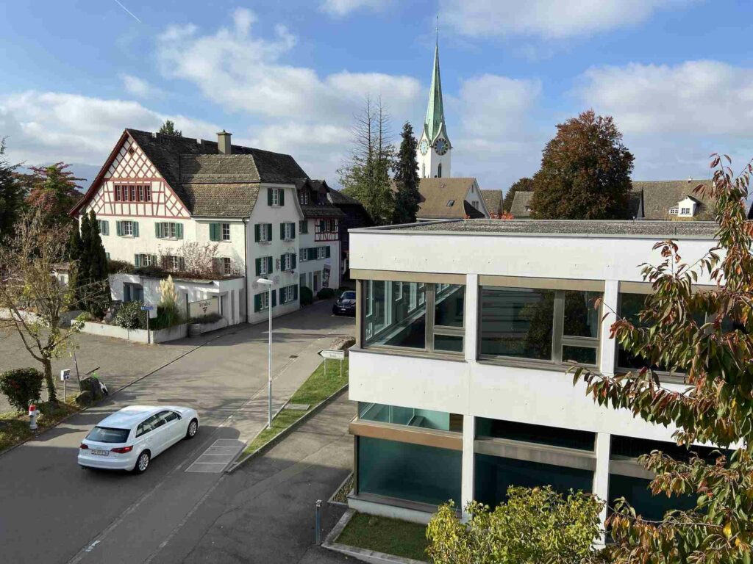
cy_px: 282
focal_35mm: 26
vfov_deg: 53.1
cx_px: 376
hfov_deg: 67.3
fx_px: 566
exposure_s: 1/2625
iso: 32
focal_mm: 4.25
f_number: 1.8
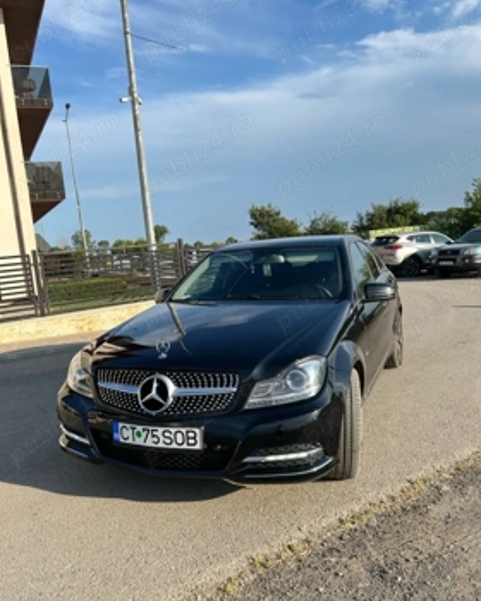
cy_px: 309
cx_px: 232
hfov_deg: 50.0
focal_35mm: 29
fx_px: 516
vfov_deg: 60.4
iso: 50
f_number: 1.5
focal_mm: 5.7
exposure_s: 1/1224
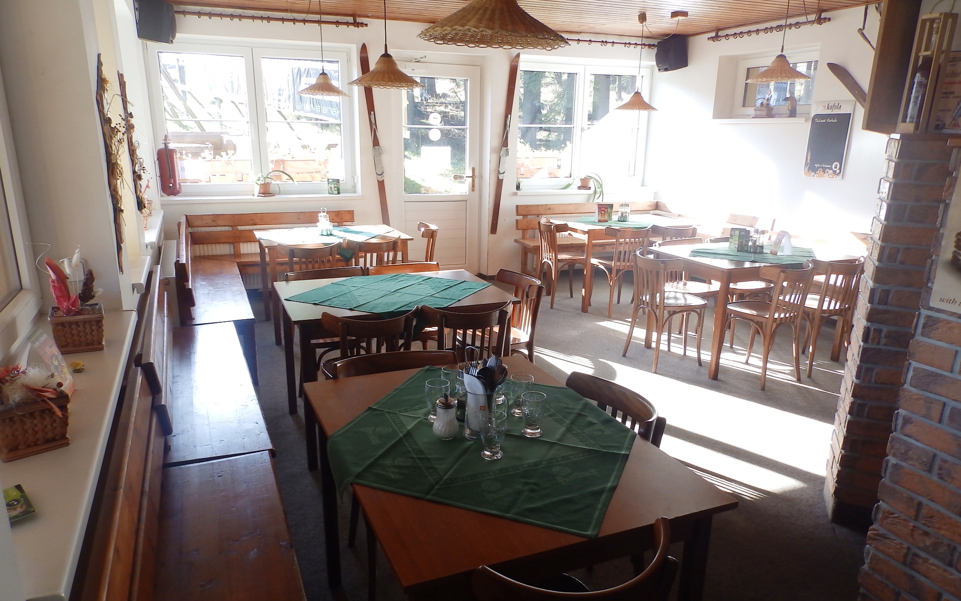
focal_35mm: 24
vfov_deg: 51.0
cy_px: 332
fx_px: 629
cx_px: 468
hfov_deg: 74.8
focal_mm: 4
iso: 80
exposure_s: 1/40
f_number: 3.4
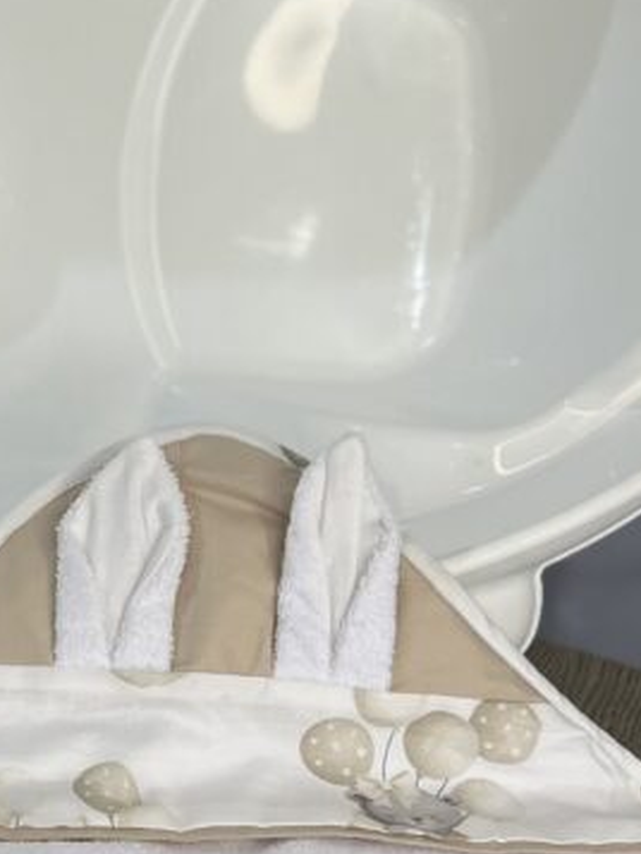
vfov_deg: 22.7
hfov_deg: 16.5
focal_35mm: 86
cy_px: 323
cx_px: -118
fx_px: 2122
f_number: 1.5
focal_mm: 5.7
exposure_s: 1/229
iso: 40
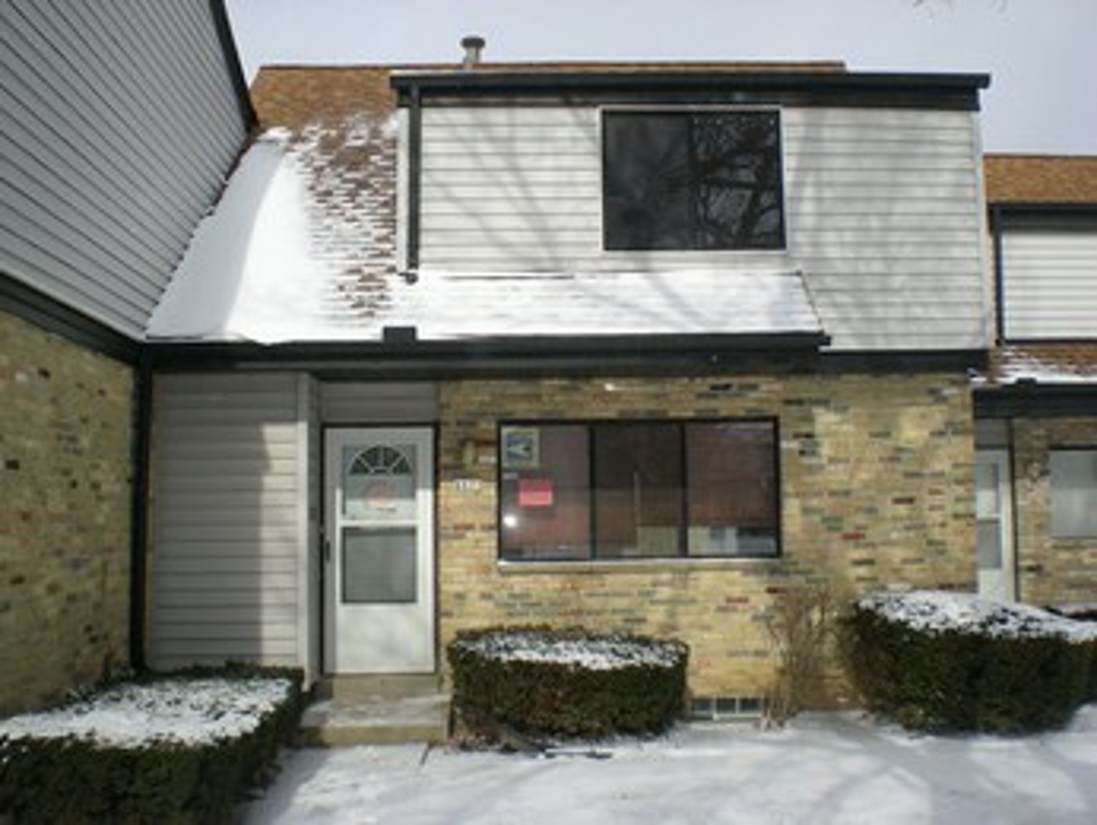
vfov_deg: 37.8
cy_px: 412
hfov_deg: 48.9
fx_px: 1205
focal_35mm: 38
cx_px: 548
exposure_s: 1/615
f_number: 4.6
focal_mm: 6.3
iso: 77
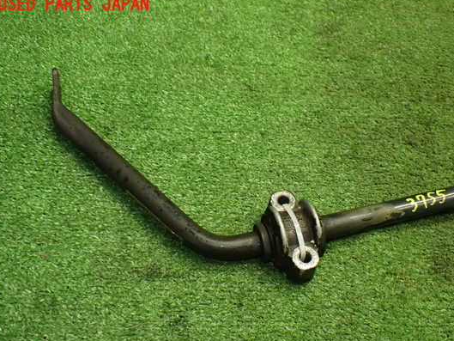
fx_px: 446
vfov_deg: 41.8
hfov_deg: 53.8
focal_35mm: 34
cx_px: 251
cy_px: 187
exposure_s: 1/100
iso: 800
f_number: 2.3
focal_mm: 5.4
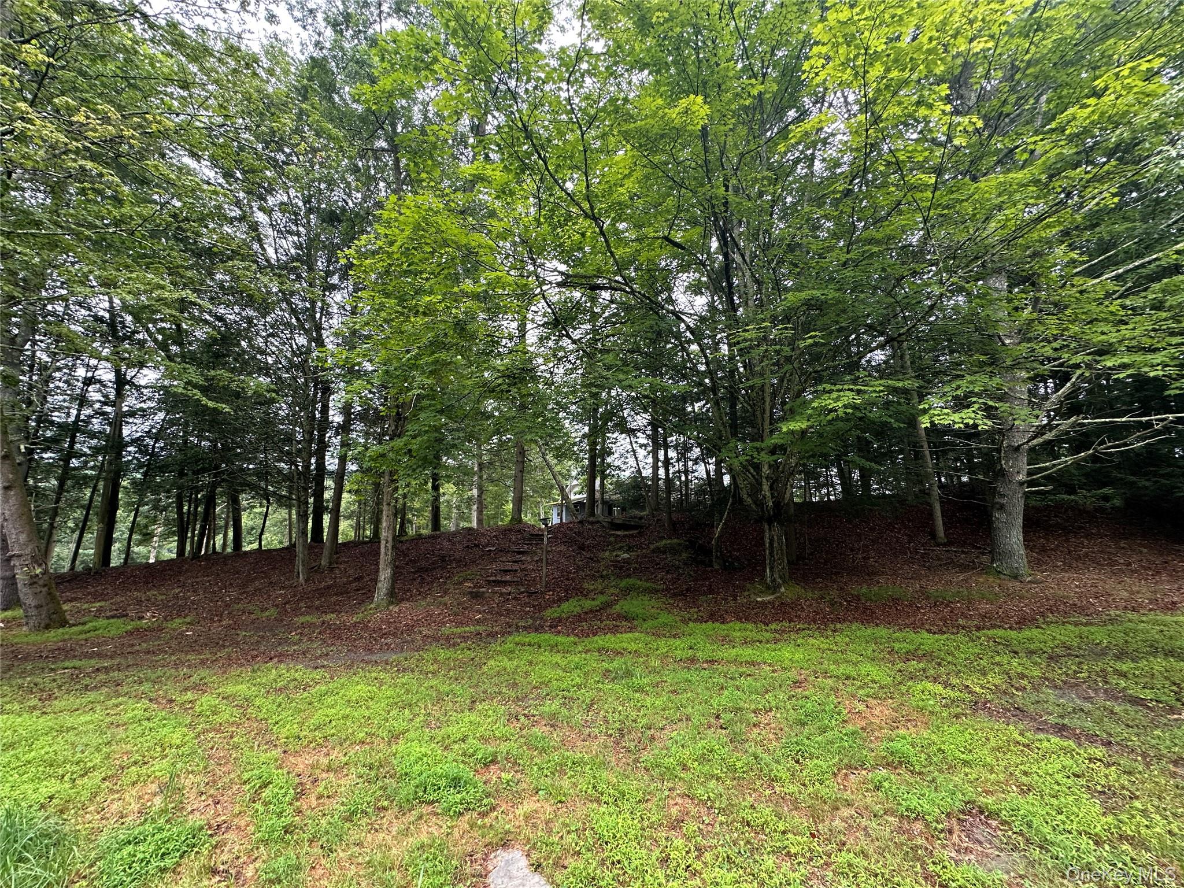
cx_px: 592
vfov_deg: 85.7
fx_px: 479
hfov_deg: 102.1
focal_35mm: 14
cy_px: 444
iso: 125
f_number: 2.2
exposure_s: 1/99
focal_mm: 2.22
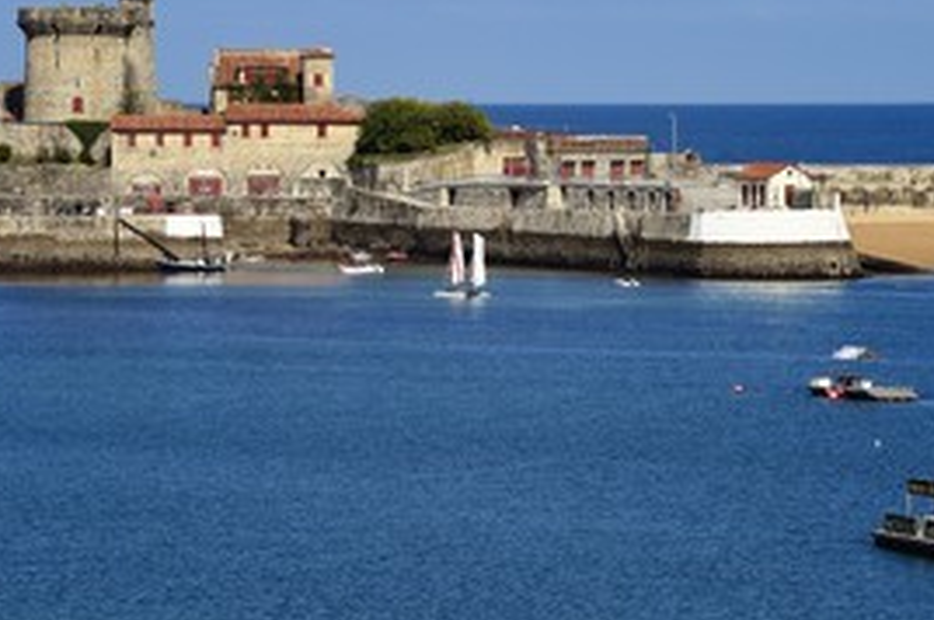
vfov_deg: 4.4
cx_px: 401
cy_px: 286
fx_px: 8137
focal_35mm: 314
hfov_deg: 6.6
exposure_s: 1/400
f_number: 11
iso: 200
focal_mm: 200
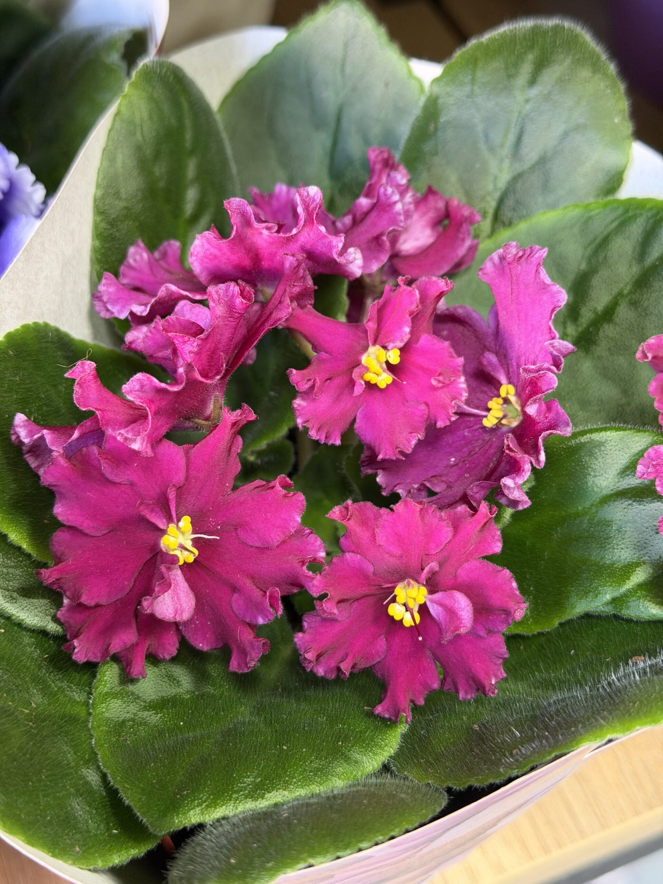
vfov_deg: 39.7
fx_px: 1226
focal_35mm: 48
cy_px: 442
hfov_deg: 30.3
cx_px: 332
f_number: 1.78
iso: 200
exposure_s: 1/33
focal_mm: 6.76
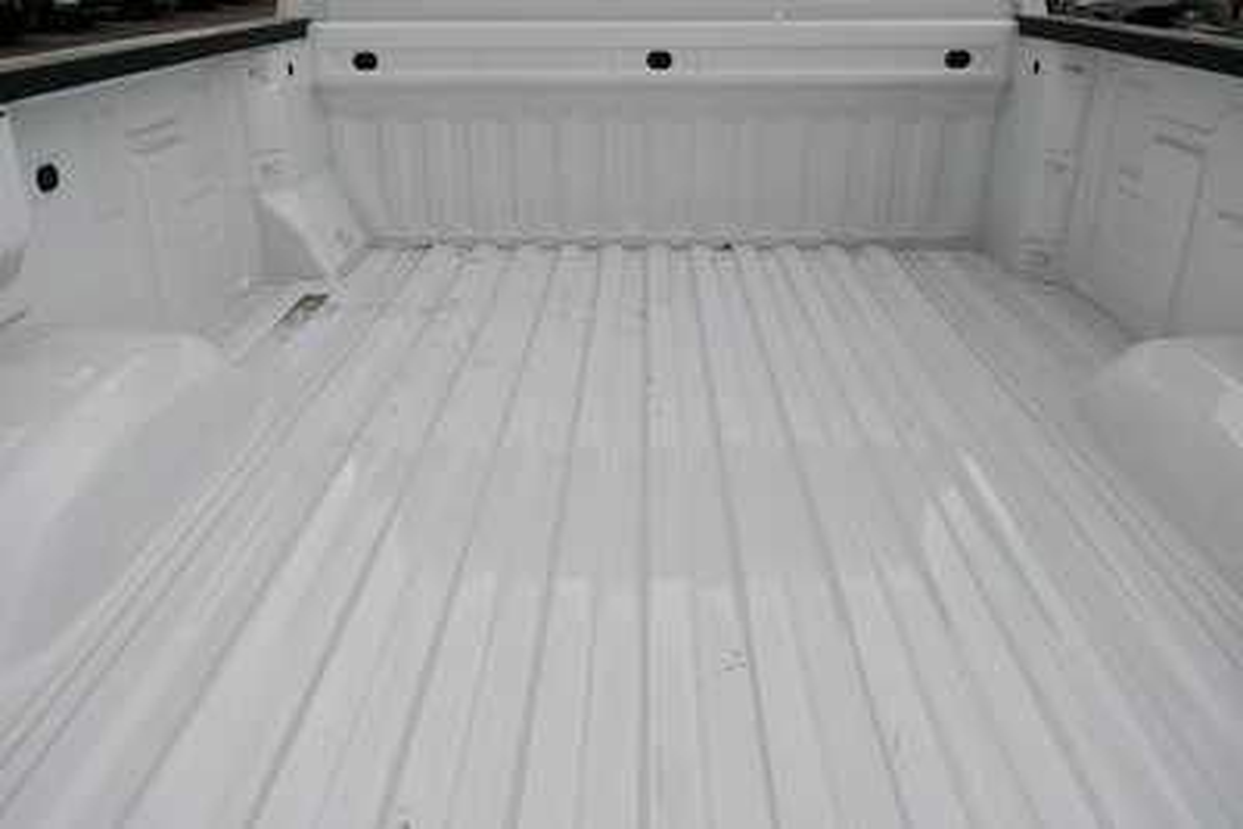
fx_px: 1036
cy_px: 414
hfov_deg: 61.9
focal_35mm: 30
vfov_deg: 43.6
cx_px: 622
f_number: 7.1
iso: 200
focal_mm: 20
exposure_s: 1/250
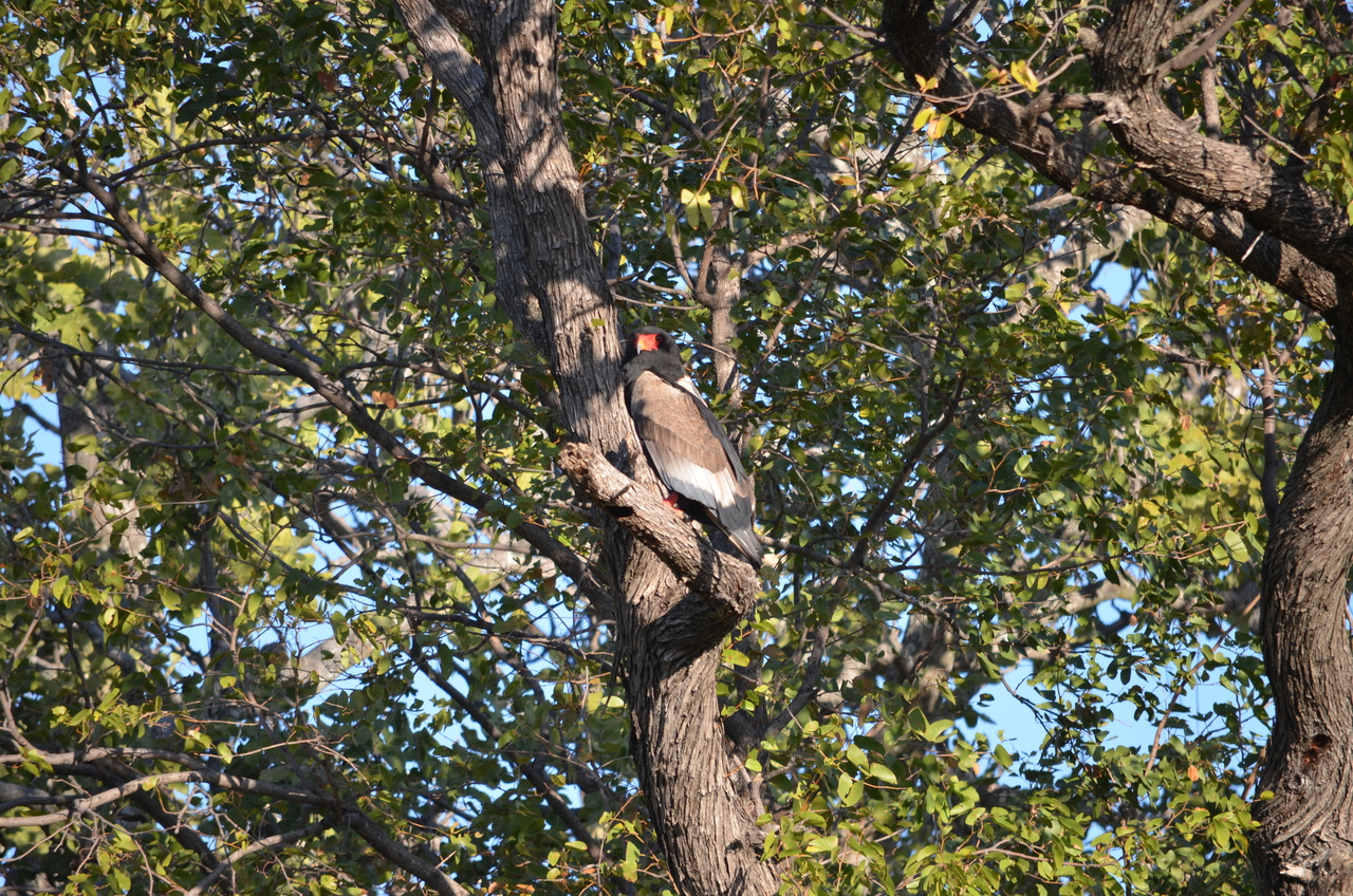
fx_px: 16879
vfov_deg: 3.0
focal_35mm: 450
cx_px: 676
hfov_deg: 4.6
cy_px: 448
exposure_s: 1/500
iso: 400
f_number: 5.6
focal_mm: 300
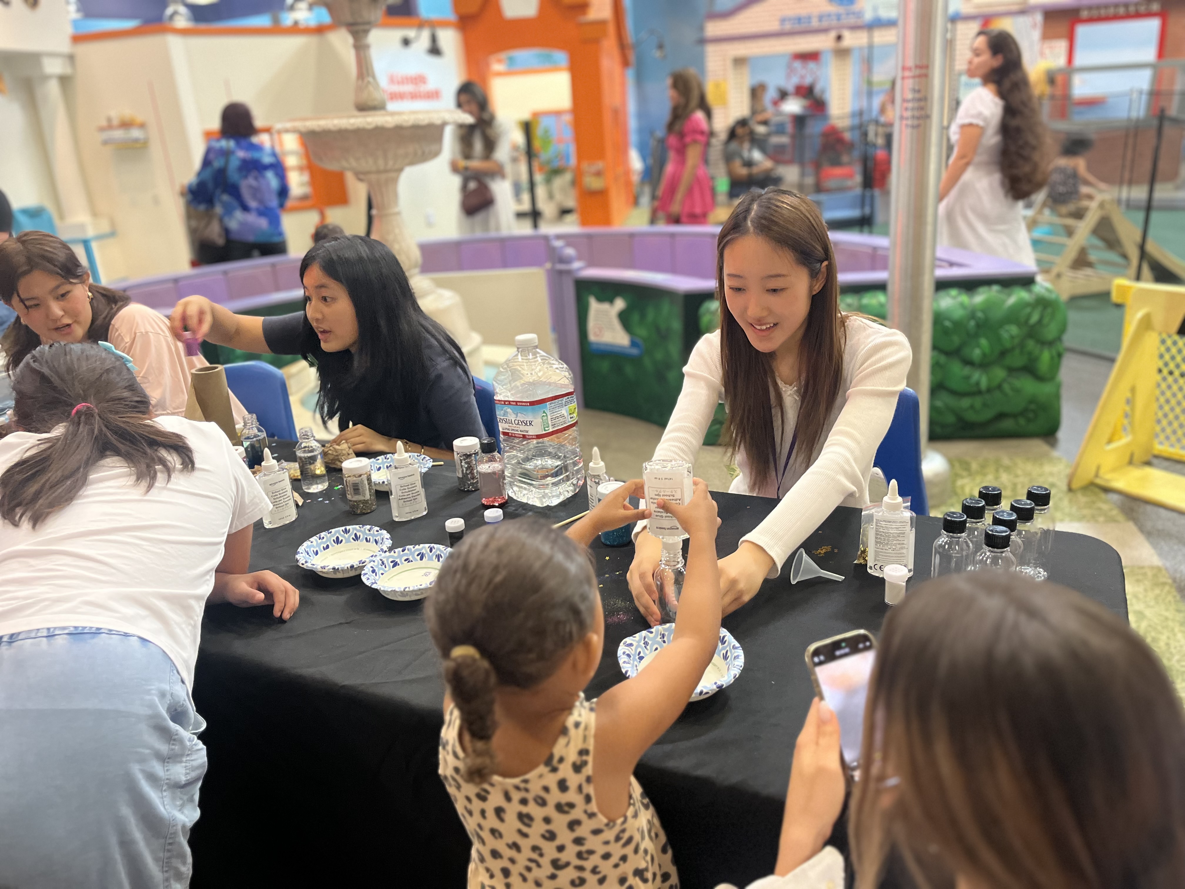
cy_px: 444
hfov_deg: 67.3
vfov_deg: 53.1
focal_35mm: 26
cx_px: 592
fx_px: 890
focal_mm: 5.1
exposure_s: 1/60
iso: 320
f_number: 1.6
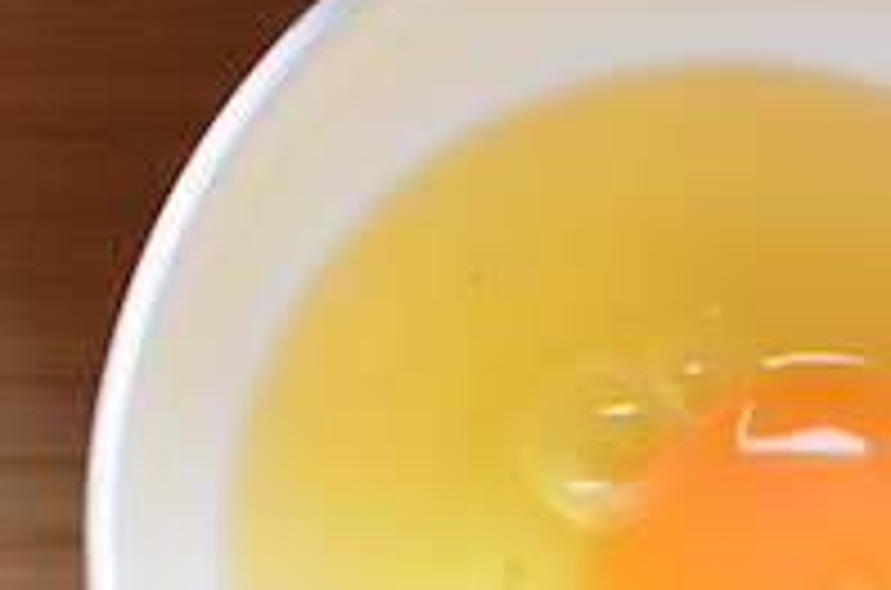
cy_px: 158
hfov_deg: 9.6
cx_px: 108
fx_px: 5259
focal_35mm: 213
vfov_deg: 6.4
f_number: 4
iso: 1000
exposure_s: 1/60
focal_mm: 22
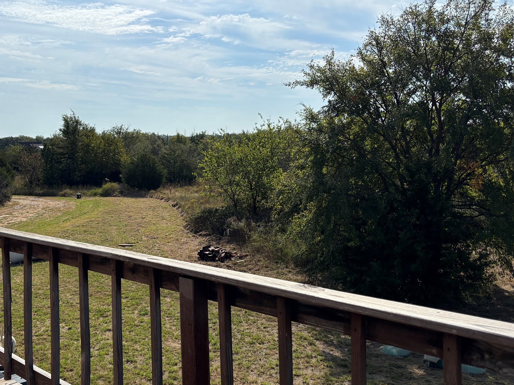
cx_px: 190
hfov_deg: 48.5
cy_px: 215
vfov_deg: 37.7
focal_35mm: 38
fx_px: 564
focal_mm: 5.96
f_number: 1.6
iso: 50
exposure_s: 1/8333
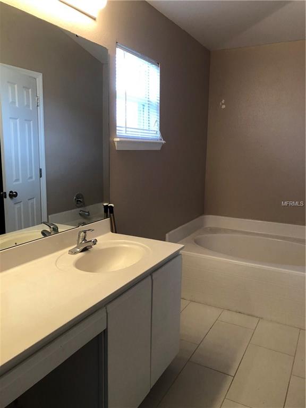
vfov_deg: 63.4
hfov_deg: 49.7
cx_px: 153
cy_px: 204
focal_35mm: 28
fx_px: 330
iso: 40
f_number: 1.8
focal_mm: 3.99
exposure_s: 1/30
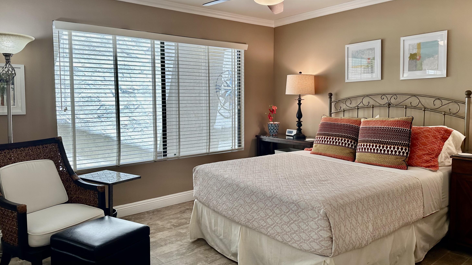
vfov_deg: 42.8
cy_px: 119
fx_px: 338
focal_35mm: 27
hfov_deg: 69.9
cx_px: 238
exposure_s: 1/301
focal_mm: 6.86
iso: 80
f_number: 1.78
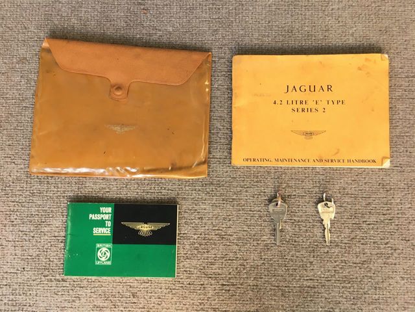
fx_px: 348
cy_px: 156
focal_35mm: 29
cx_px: 208
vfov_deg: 48.2
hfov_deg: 61.7
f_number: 2.2
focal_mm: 4.15
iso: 50
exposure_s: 1/30
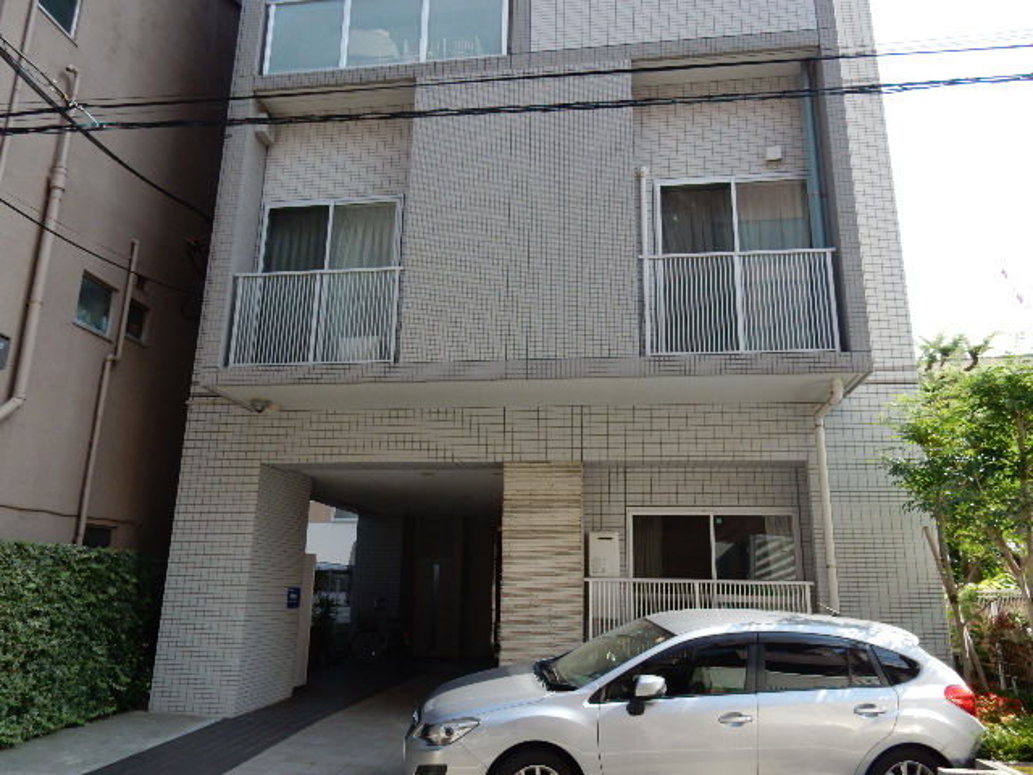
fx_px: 746
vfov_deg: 54.9
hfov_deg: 69.4
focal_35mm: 25
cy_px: 388
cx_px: 516
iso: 125
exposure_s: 1/320
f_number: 3.7
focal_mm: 4.5
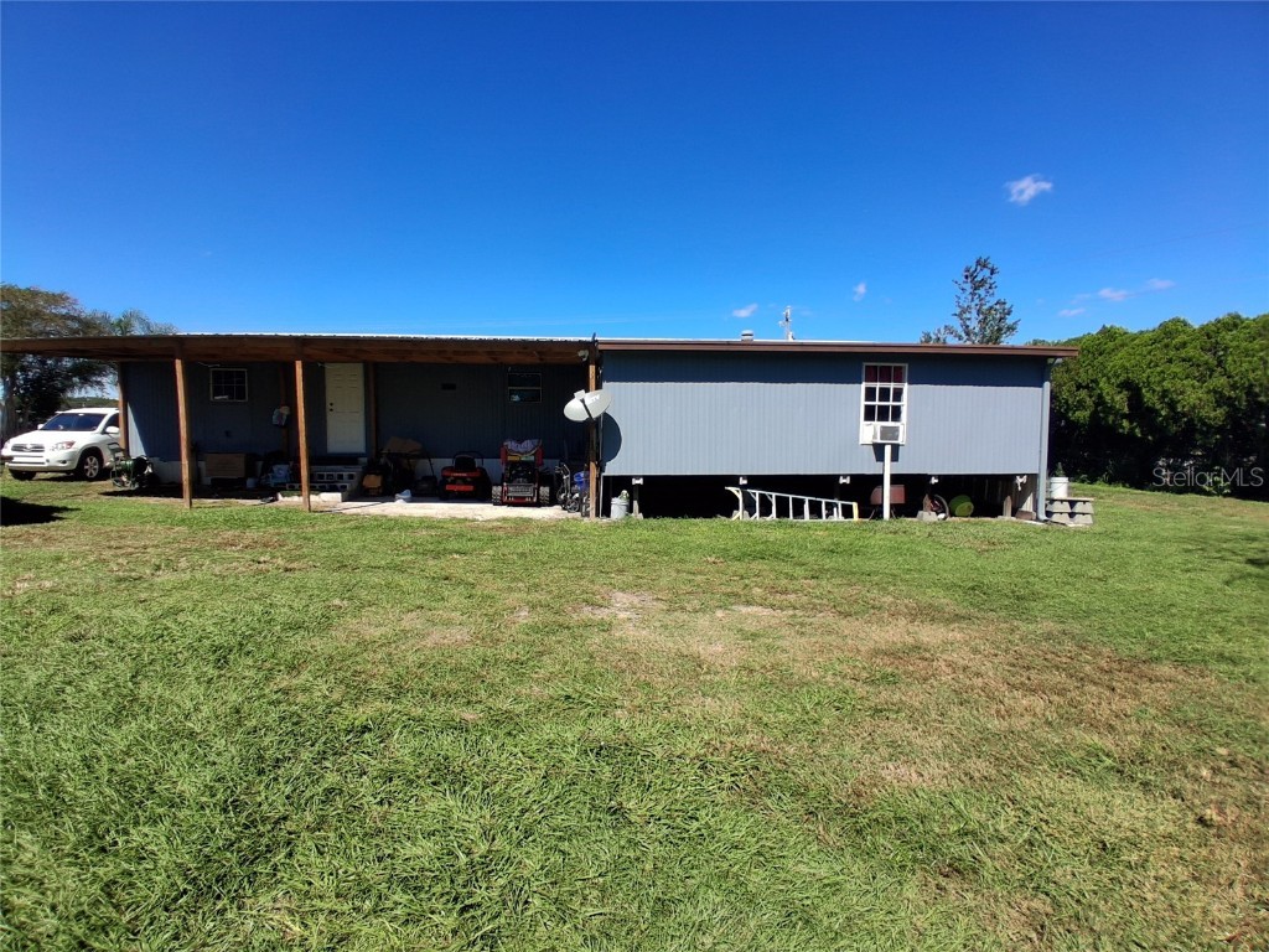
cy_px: 476
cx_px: 634
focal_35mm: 17
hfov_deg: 91.0
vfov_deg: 74.7
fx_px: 623
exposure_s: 1/1055
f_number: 2.2
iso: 50
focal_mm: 1.4
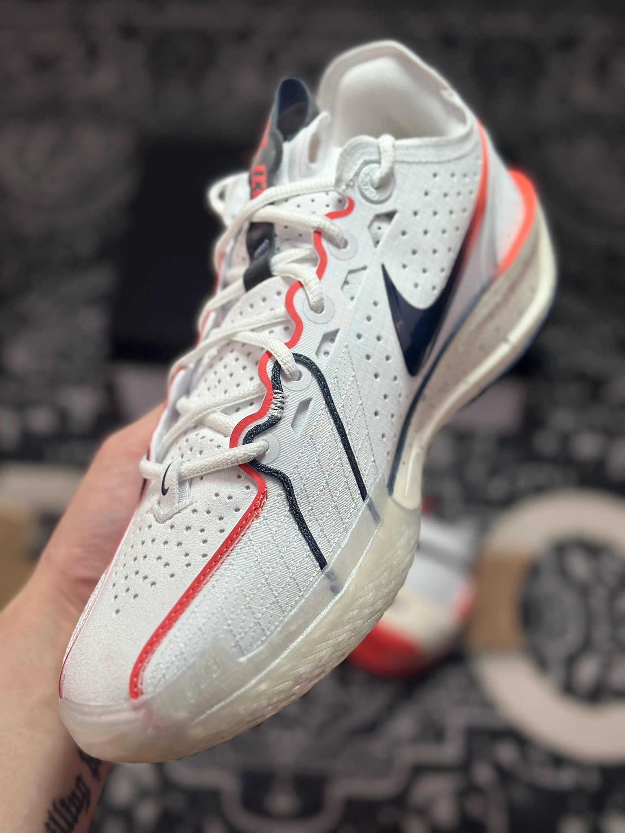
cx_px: 312
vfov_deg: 39.7
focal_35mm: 48
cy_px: 416
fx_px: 1156
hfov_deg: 30.3
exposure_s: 1/1953
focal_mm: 6.86
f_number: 1.78
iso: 100
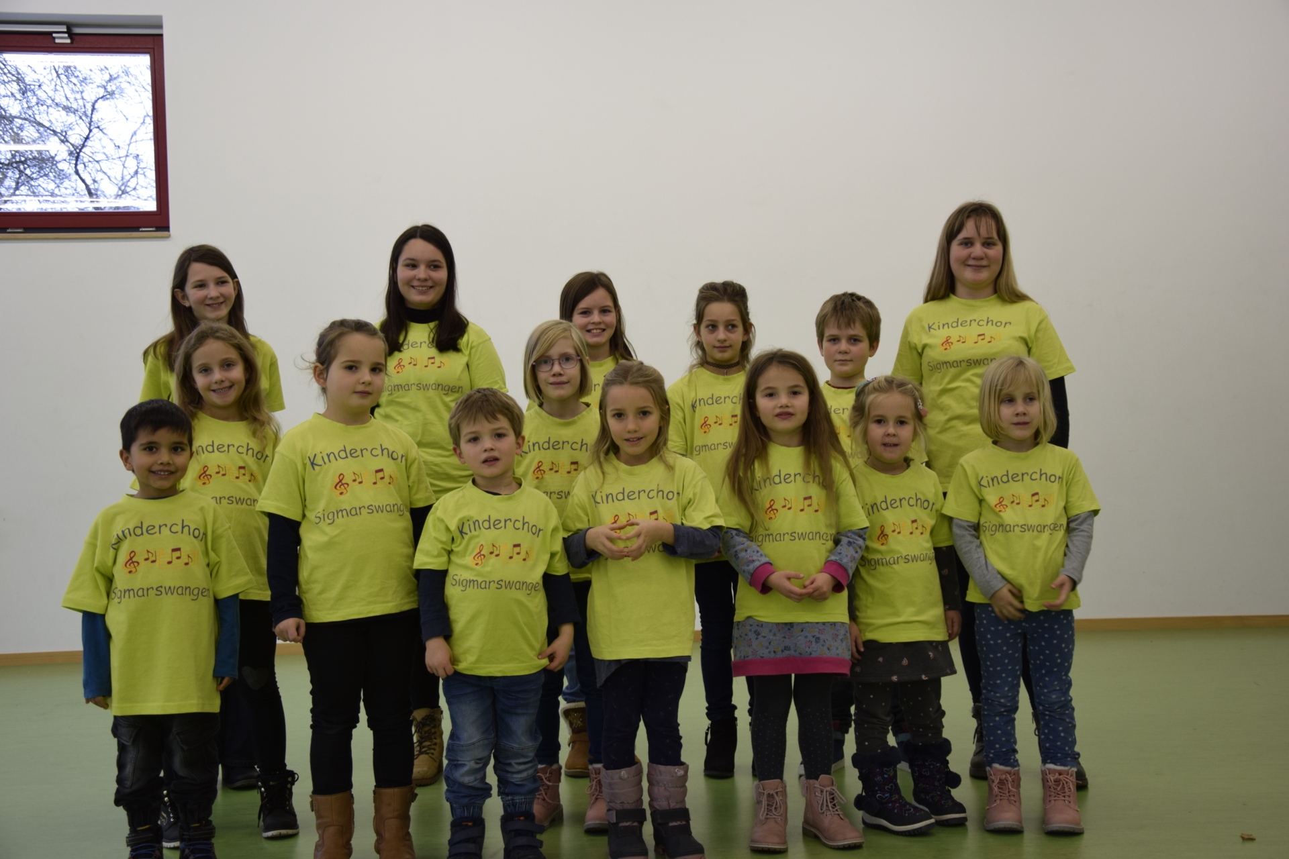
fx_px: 1611
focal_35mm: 45
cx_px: 644
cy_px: 430
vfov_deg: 29.9
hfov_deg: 43.6
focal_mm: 30
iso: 400
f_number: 4.5
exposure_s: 1/80
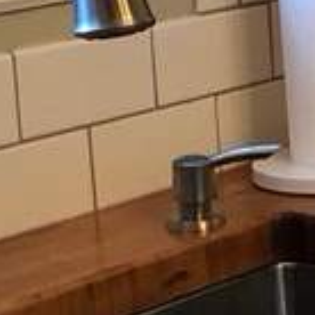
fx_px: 1884
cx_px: 863
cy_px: 100
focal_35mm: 183
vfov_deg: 9.5
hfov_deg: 8.4
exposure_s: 1/15
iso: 100
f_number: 1.8
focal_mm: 3.99
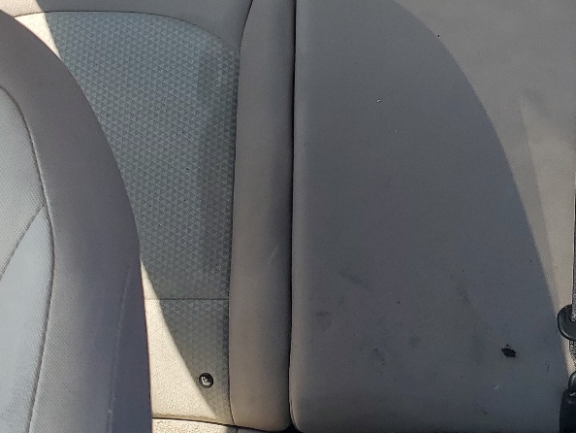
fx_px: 1165
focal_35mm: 70
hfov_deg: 27.3
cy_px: 103
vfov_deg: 20.8
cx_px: 447
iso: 50
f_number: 1.5
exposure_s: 1/303
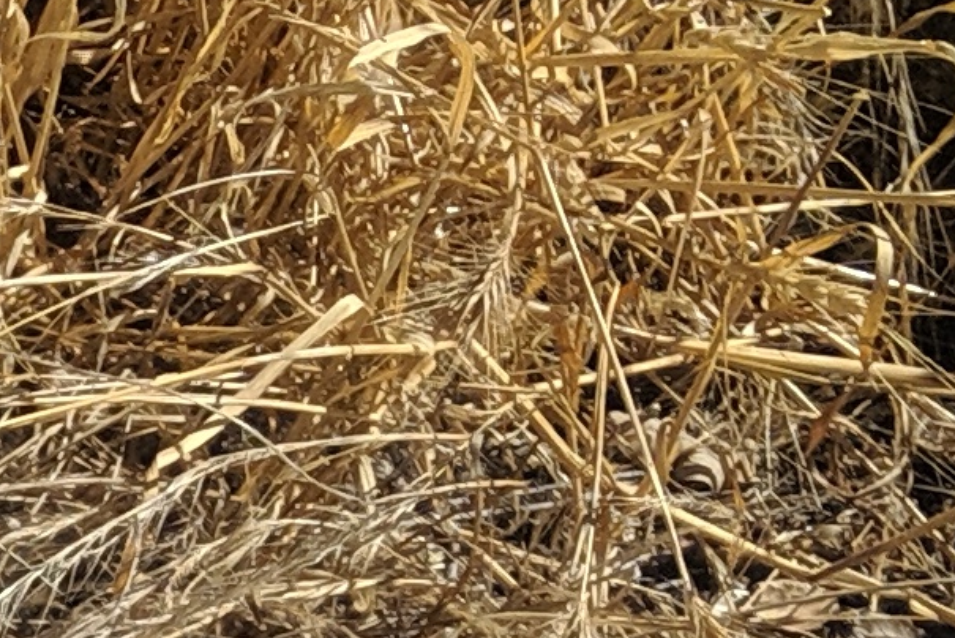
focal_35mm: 187
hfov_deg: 10.1
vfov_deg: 6.9
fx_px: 4963
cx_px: -1050
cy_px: 1524
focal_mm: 4.44
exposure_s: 1/3906
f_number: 1.8
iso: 60
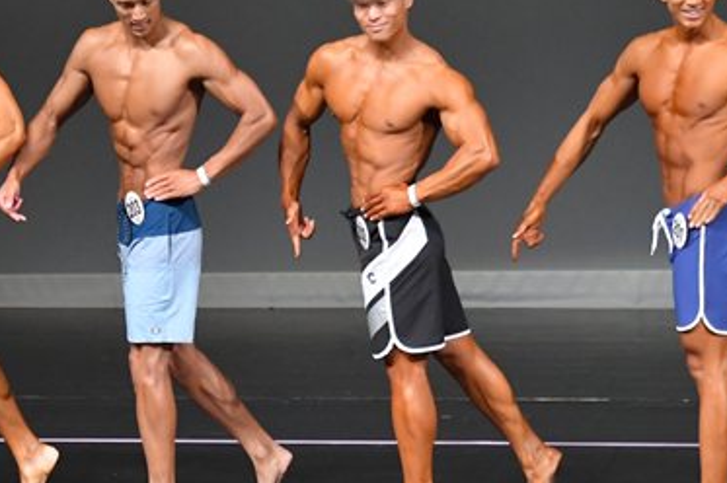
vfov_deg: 2.9
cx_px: 93
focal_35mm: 468
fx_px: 9442
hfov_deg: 4.4
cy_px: 181
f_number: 5.6
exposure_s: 1/400
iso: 5000
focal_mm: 150
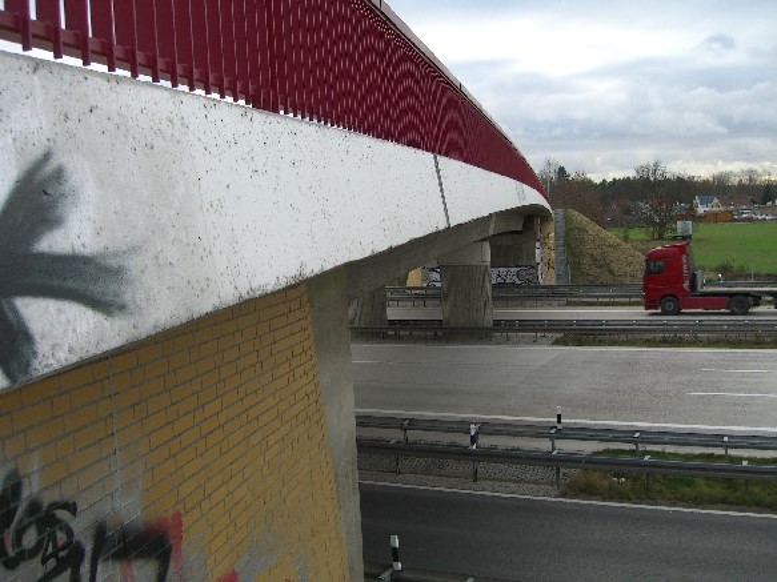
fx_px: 853
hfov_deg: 49.0
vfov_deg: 37.7
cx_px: 388
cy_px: 291
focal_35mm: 38
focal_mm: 7.9
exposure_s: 1/250
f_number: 2.8
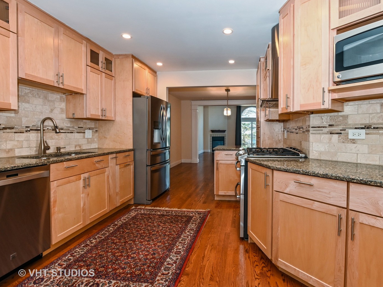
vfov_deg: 74.7
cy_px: 138
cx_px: 220
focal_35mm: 17
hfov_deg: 90.4
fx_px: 188
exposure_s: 1/10
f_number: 7.1
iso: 250
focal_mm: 10
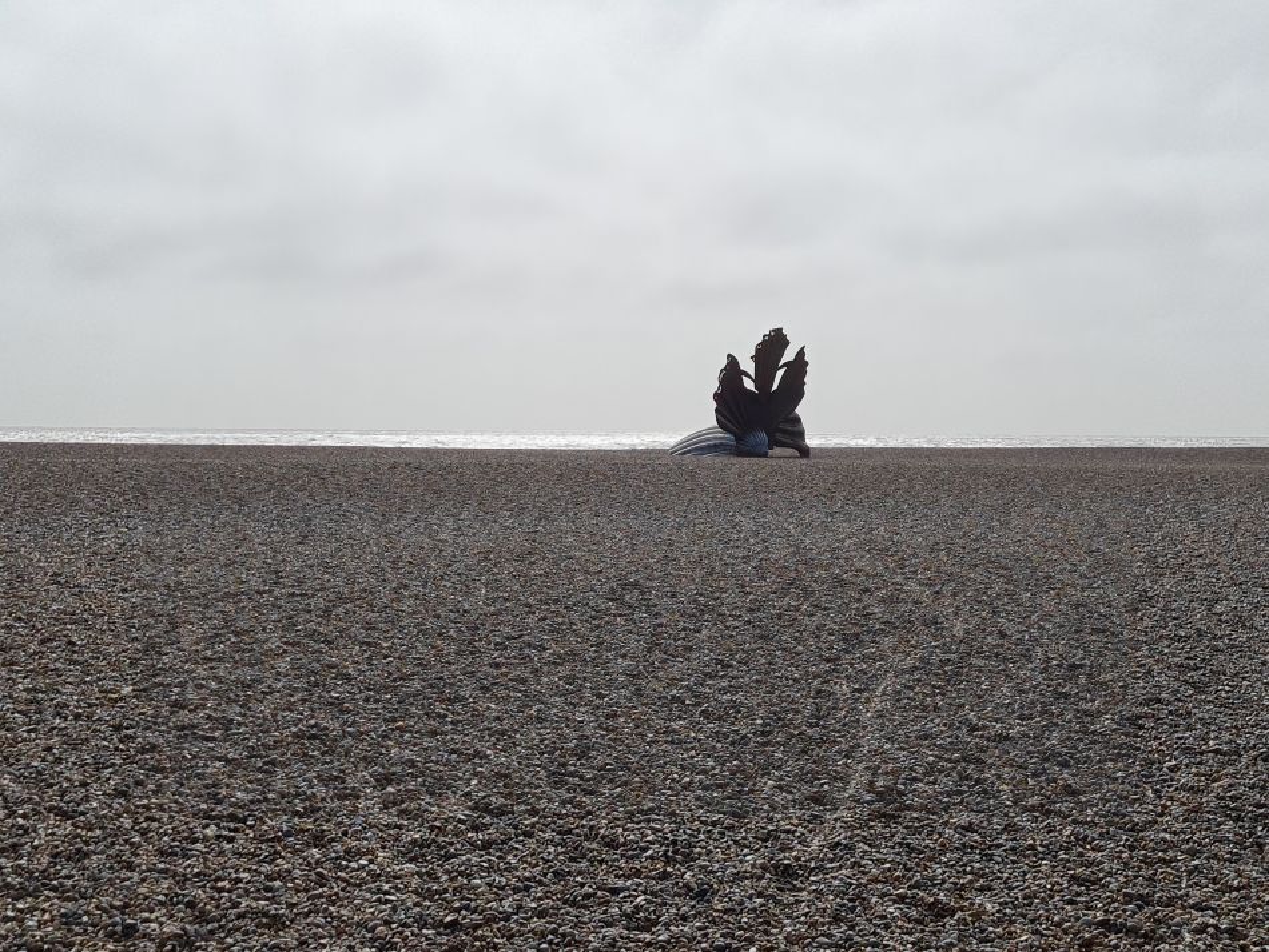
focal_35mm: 26
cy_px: 476
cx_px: 634
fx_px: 953
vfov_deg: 53.1
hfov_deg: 67.3
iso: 50
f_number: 1.8
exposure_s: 1/8850
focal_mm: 5.4
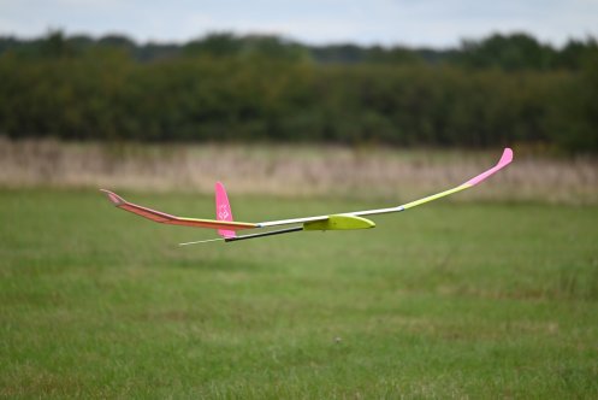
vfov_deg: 3.4
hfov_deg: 5.2
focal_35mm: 400
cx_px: 299
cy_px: 200
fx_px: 6648
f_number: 6.3
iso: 640
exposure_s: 1/1000
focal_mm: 400
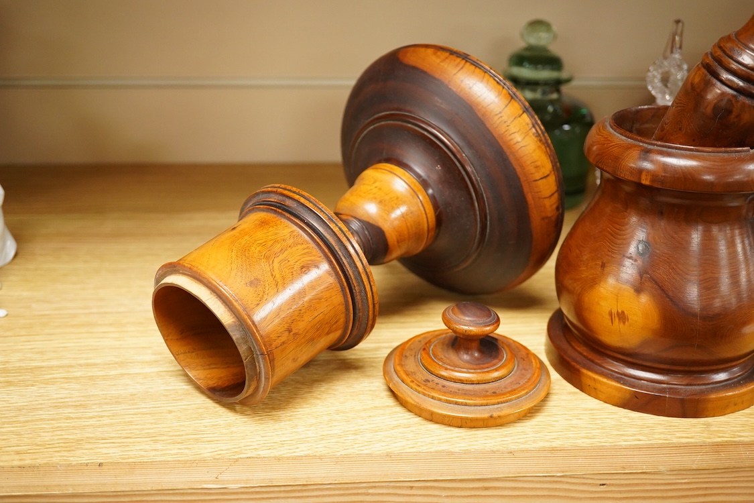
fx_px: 942
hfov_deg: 43.6
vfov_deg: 29.9
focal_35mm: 45
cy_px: 252
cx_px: 377
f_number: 6.3
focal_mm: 30
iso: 2500
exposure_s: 1/160
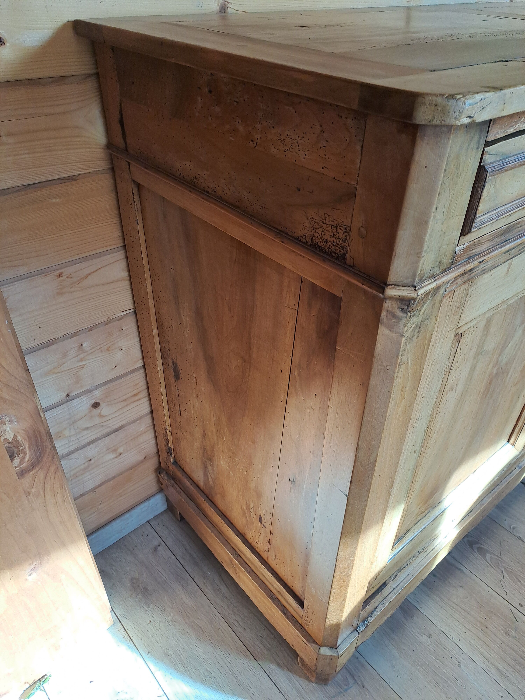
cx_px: 262
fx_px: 506
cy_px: 350
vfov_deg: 69.4
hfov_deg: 54.9
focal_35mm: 25
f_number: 1.8
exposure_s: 1/120
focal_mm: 4.65
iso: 40
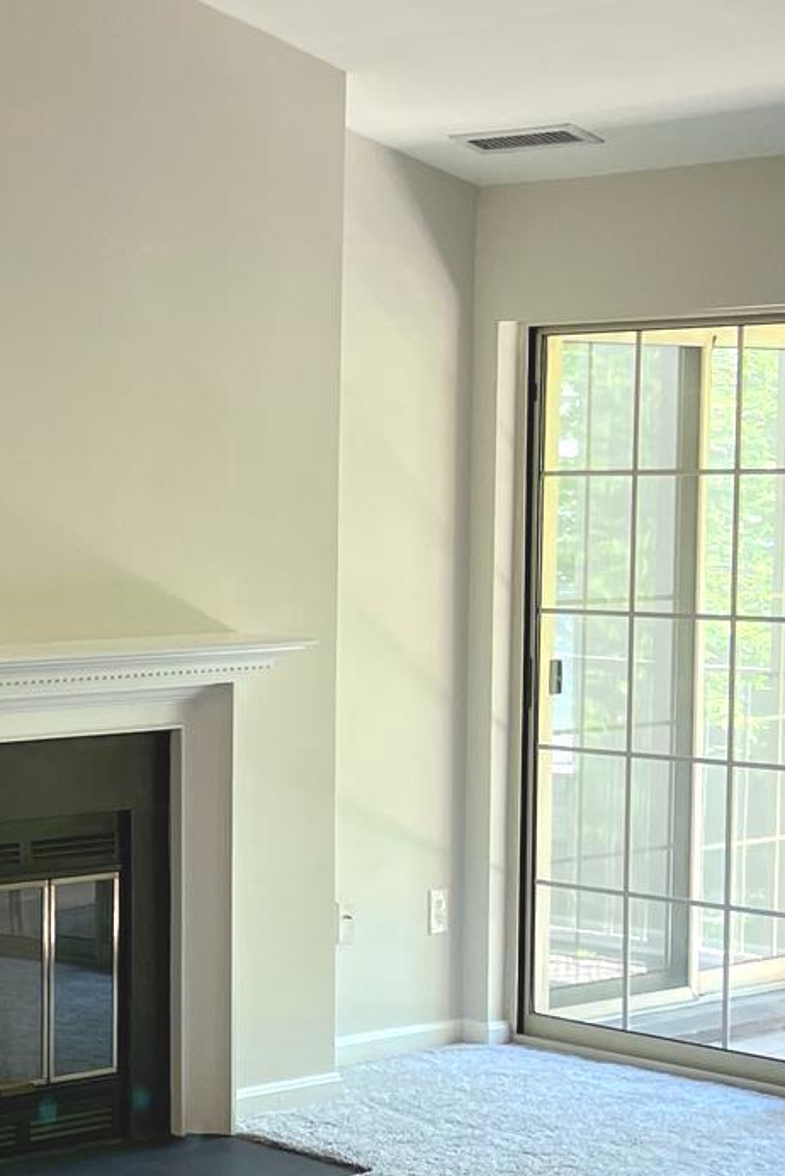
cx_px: -649
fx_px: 2614
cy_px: 680
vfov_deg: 25.3
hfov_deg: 14.8
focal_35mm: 80
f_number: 1.6
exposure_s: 1/60
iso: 80
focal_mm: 4.2
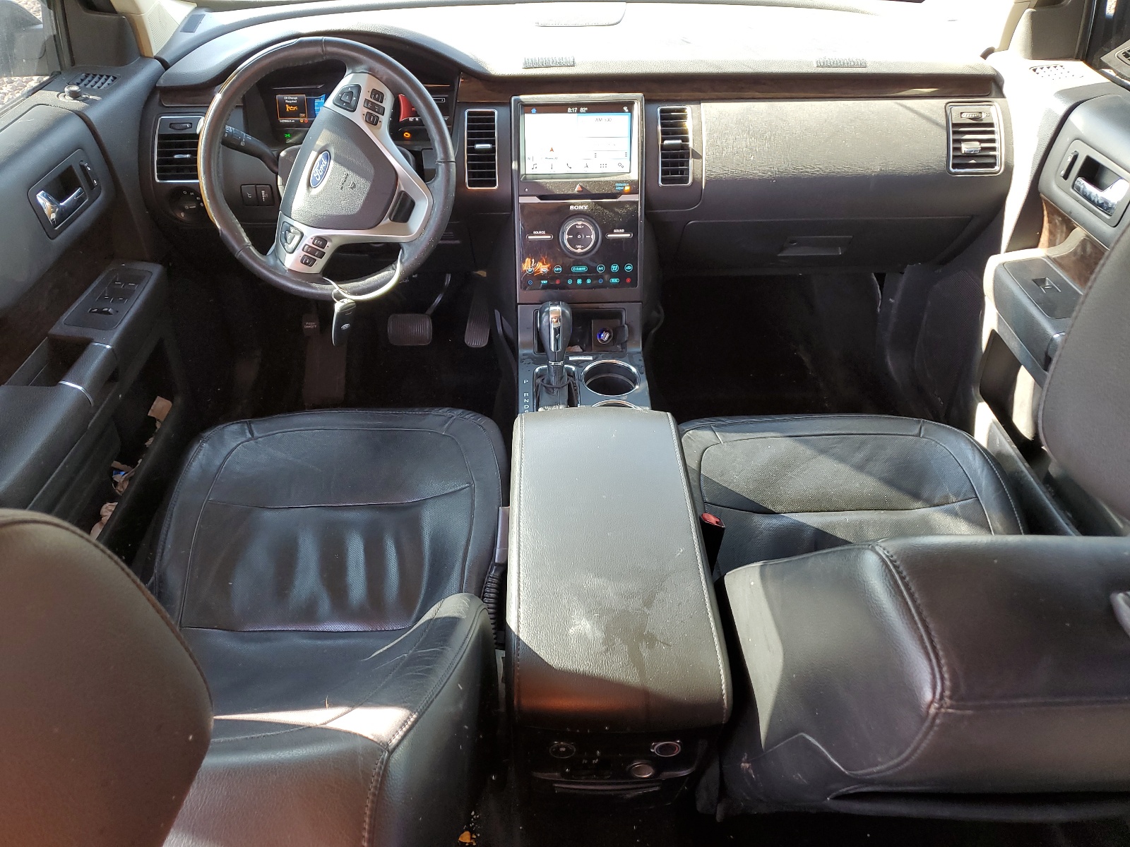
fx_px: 849
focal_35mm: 26
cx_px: 565
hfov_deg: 67.3
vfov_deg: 53.1
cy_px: 424
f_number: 1.5
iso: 60
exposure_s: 1/60.2
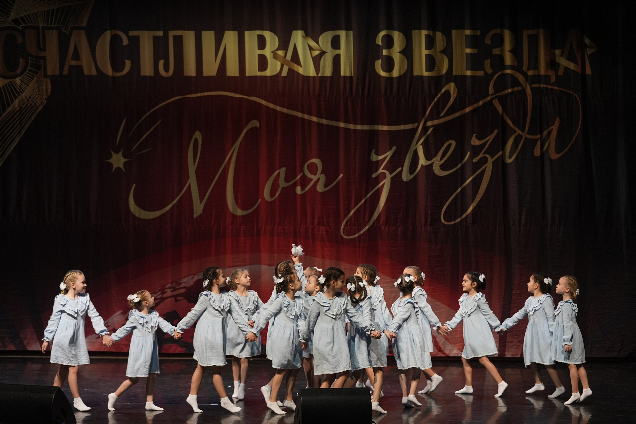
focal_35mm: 105
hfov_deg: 19.5
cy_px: 212
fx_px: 1855
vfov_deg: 13.0
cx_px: 318
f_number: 2.8
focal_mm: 105
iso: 2000
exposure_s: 1/400
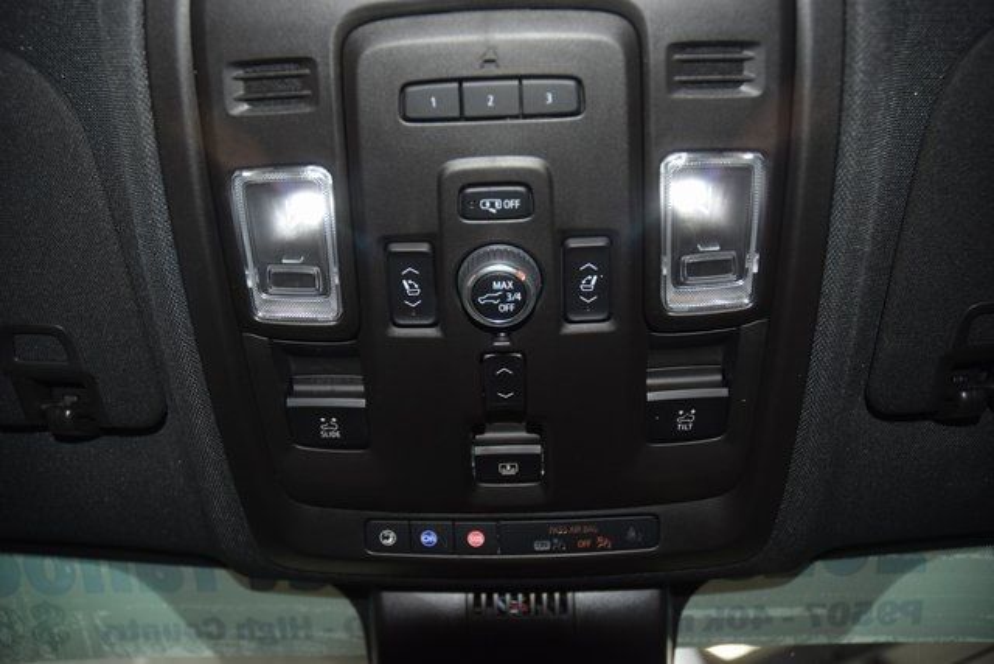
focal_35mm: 27
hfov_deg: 67.4
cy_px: 332
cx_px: 497
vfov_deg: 48.0
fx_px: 746
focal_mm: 18
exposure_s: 1/60
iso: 640
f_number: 3.5
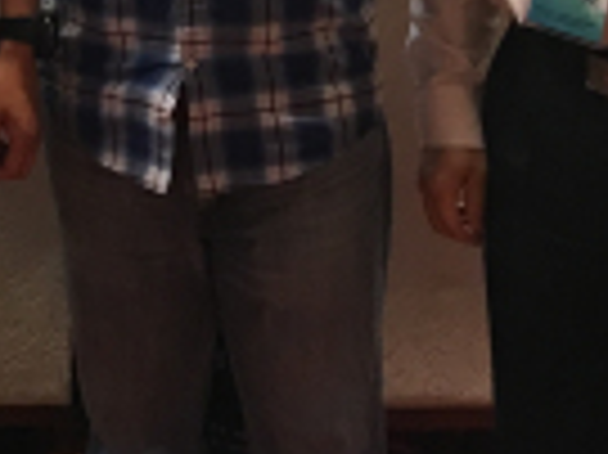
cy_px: -476
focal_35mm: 129
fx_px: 2264
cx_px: -302
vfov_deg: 10.5
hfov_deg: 14.3
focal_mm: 4.15
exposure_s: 1/17
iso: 80
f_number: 2.2
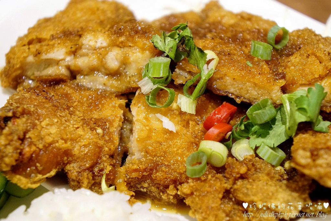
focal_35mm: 69
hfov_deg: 29.2
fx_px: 634
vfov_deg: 19.7
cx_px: 166
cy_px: 110
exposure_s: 1/80
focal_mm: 46
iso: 3200
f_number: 5
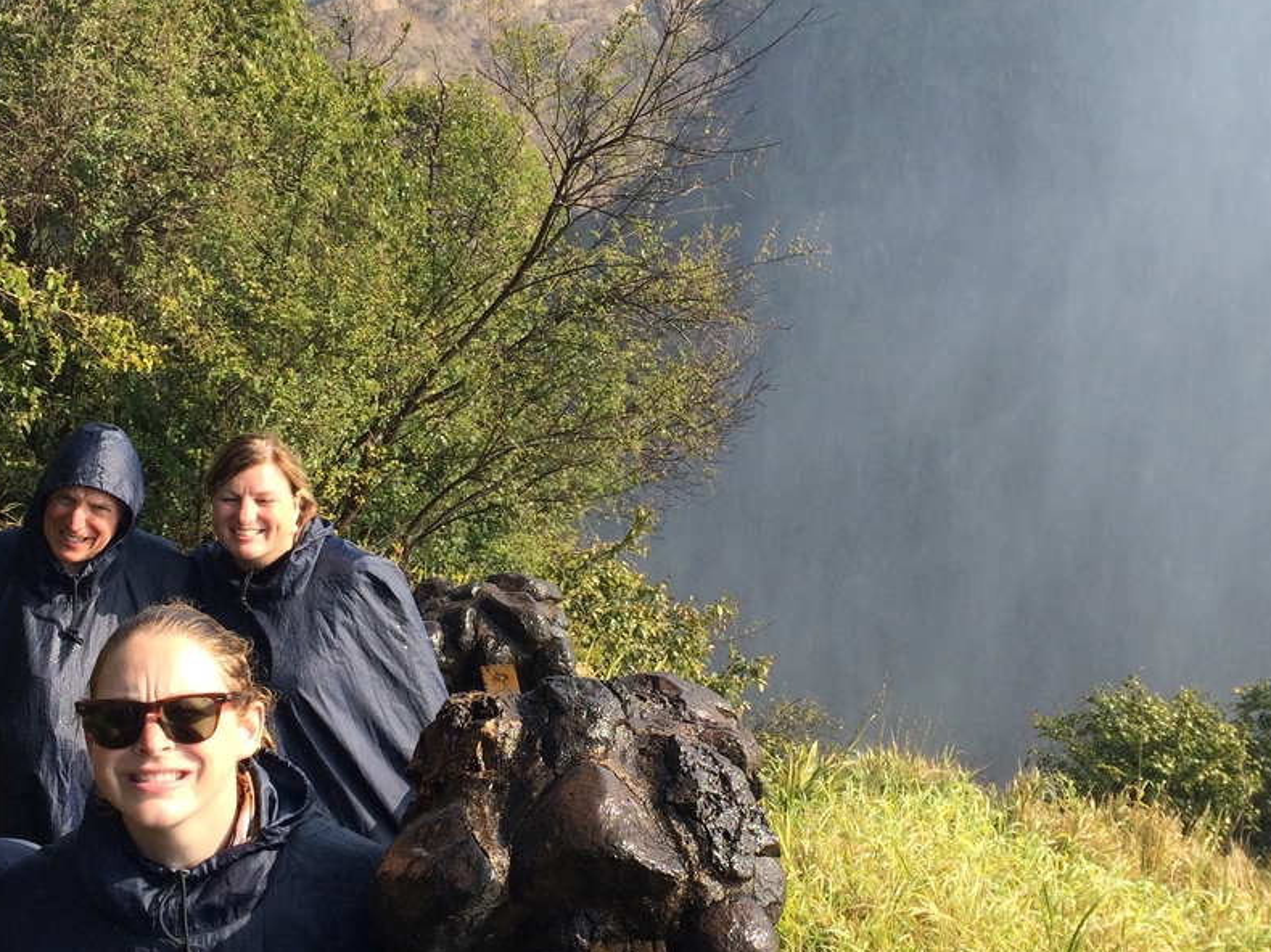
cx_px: 574
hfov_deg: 40.4
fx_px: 1725
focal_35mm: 47
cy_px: 484
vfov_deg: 30.9
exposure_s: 1/820
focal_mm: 4.15
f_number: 2.2
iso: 32
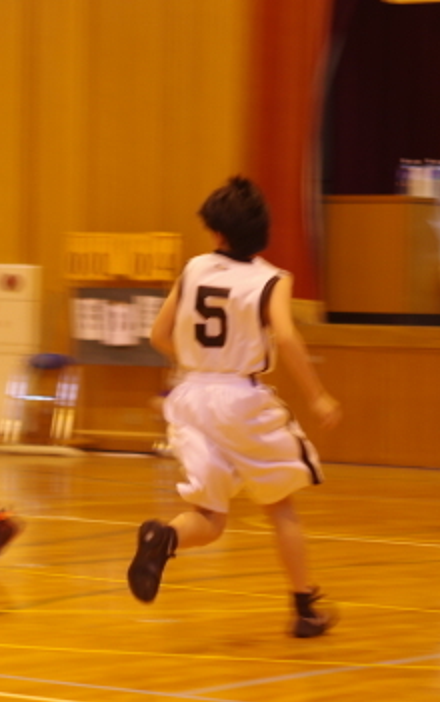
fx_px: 3083
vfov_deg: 13.0
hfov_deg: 8.1
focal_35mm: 161
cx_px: -120
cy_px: 353
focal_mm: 50
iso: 400
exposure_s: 1/50
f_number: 2.5
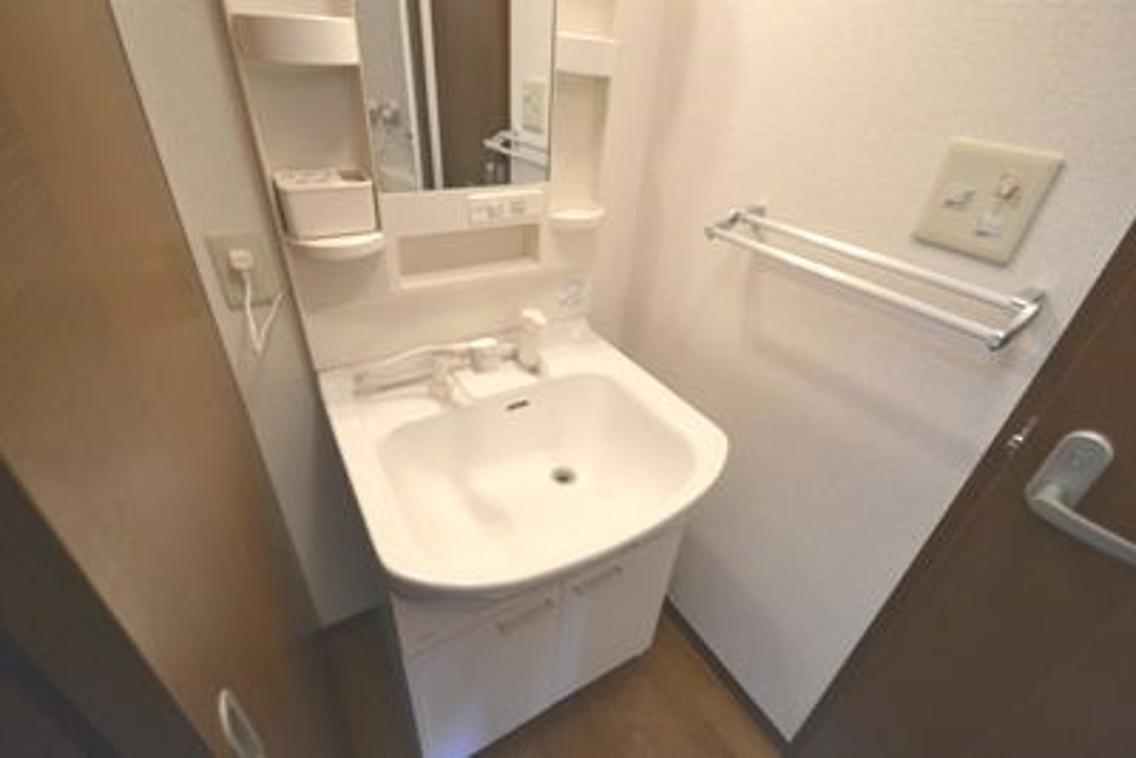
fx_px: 473
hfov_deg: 100.4
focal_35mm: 15
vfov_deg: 77.4
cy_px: 379
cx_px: 568
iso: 1600
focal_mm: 10
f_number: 5.6
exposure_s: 1/125
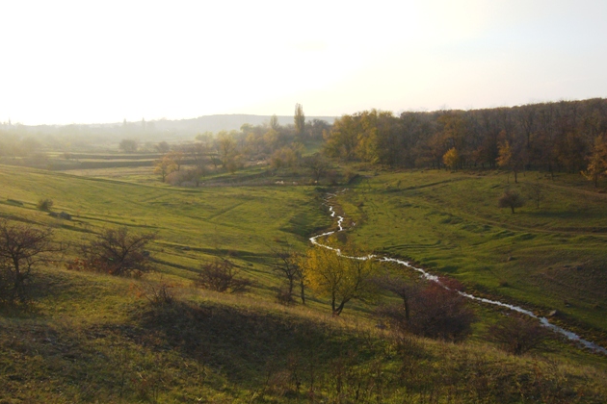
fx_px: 624
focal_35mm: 37
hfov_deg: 51.9
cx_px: 305
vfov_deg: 35.9
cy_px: 214
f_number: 5.6
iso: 80
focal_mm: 5.8
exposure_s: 1/200
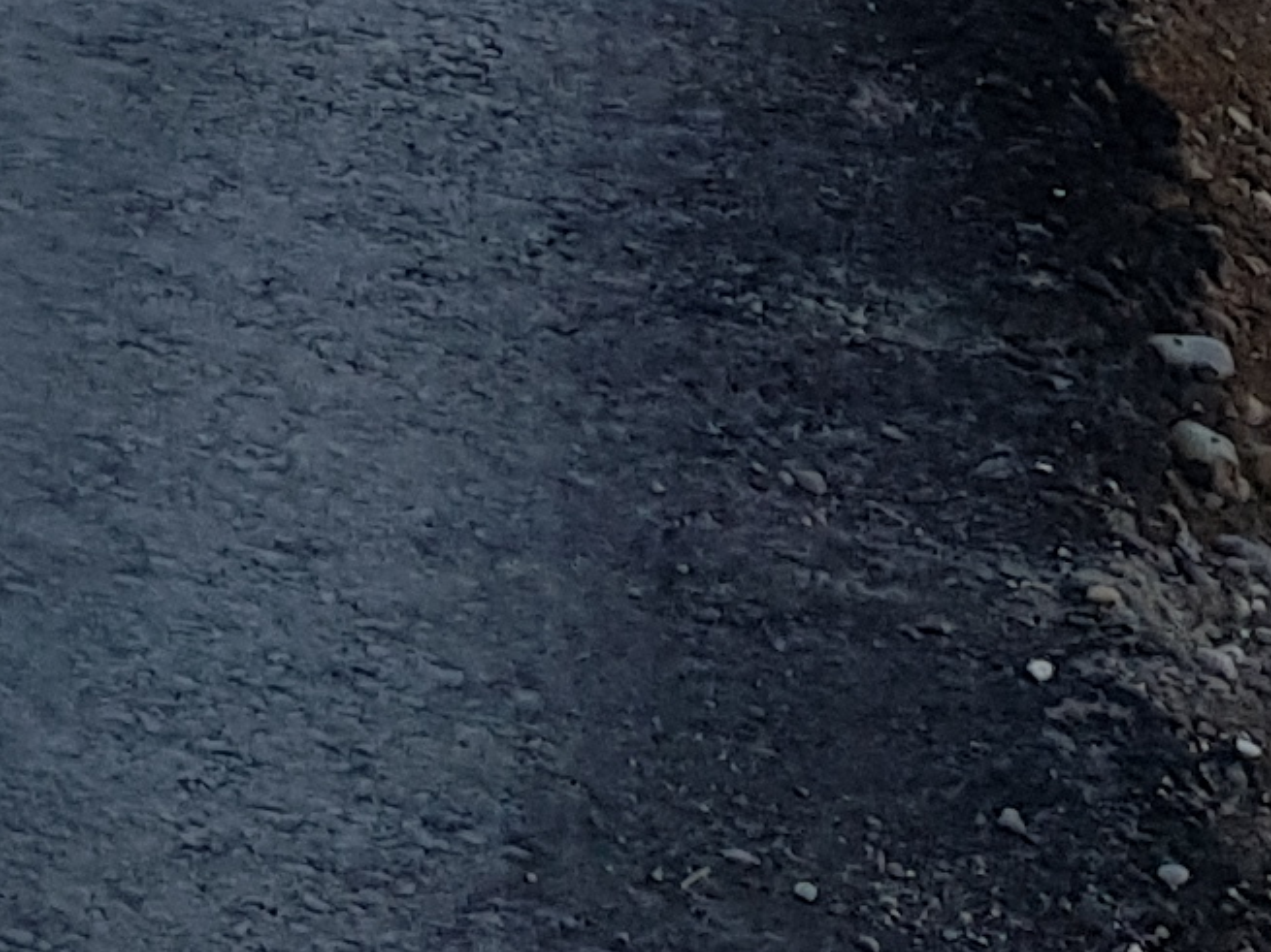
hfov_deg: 10.8
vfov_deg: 8.0
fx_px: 5874
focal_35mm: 160
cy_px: -1918
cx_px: -1591
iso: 40
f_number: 1.7
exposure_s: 1/1316
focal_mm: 4.2
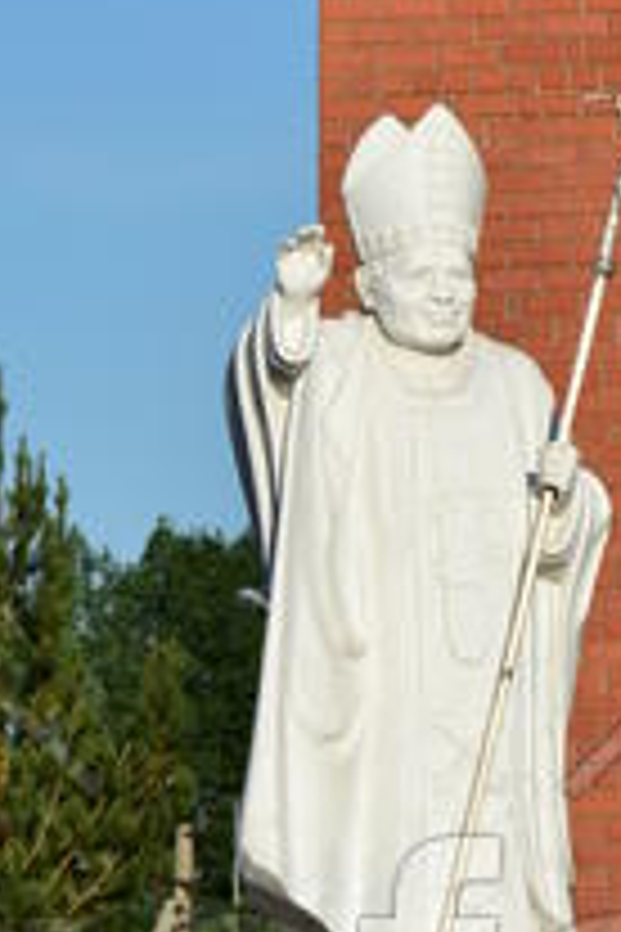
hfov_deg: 3.1
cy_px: 1027
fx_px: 11420
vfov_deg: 4.7
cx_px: 331
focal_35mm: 441
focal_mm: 105
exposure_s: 1/200
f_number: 11
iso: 100
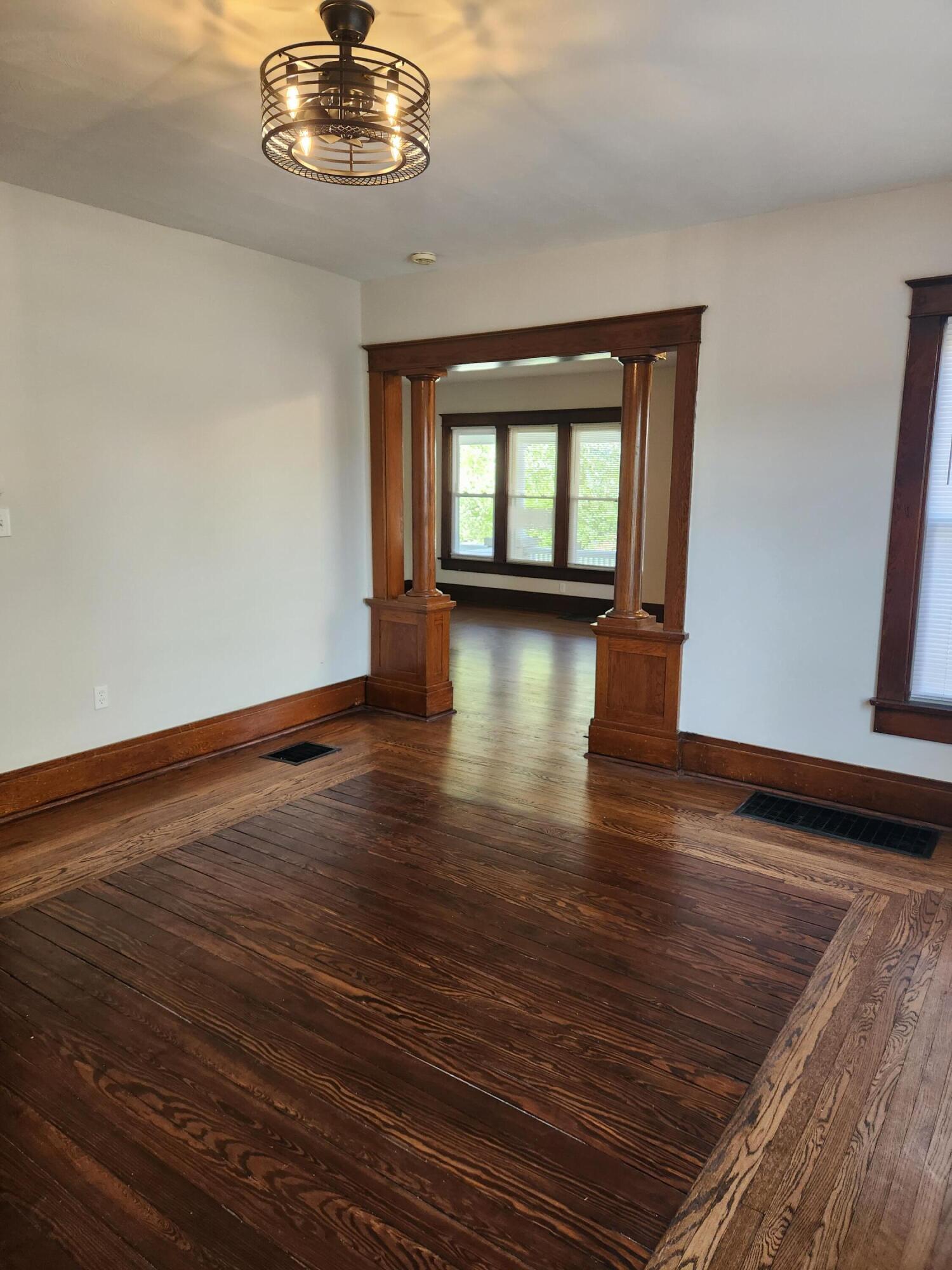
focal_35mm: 23
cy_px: 635
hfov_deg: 58.9
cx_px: 476
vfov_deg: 73.9
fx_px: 843
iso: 200
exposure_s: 1/120
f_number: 1.8
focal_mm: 5.4
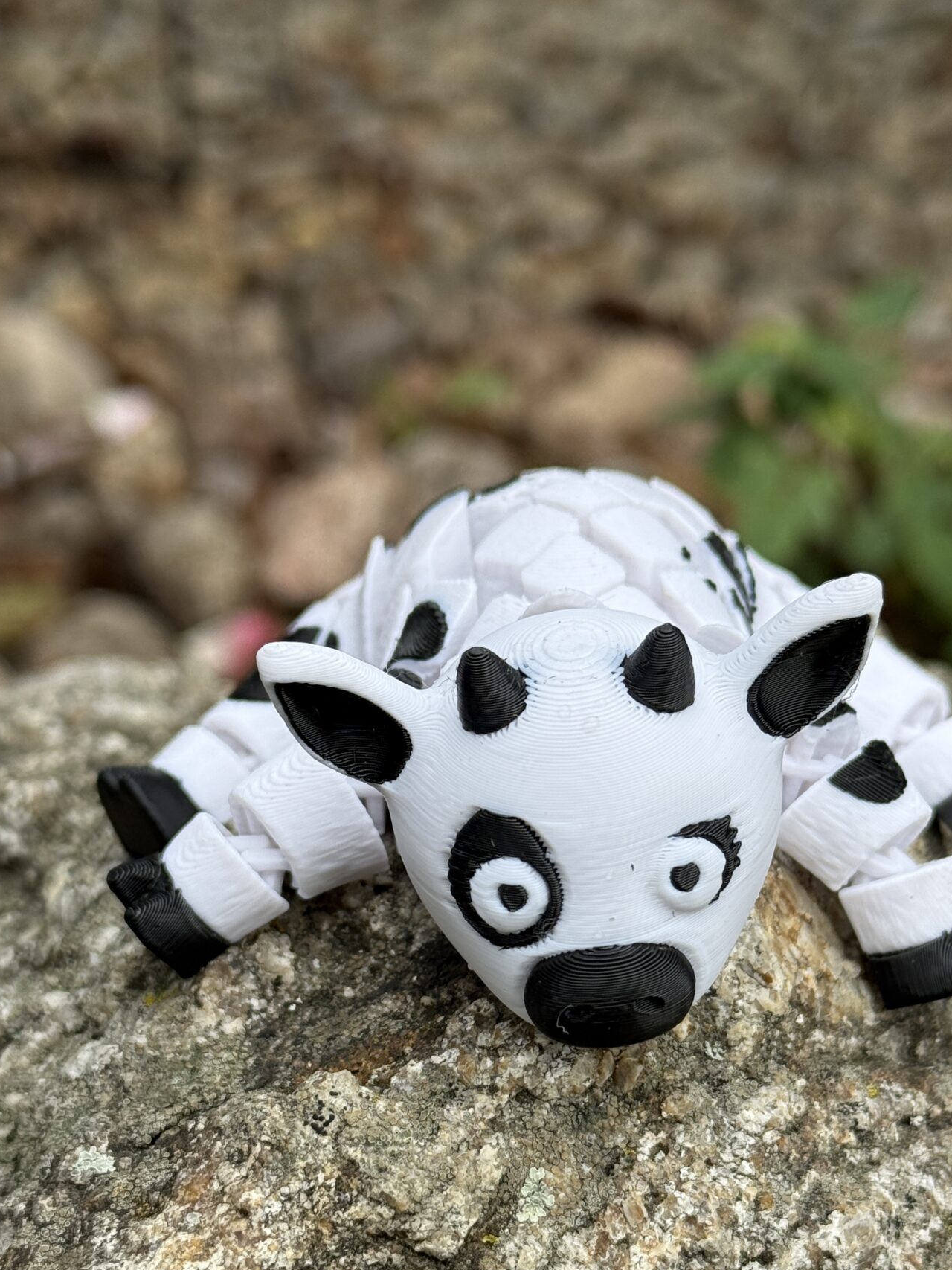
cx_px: 538
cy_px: 856
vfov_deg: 26.9
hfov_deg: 20.4
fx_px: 2640
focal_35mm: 72
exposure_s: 1/1242
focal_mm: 6.76
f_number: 1.78
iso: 64
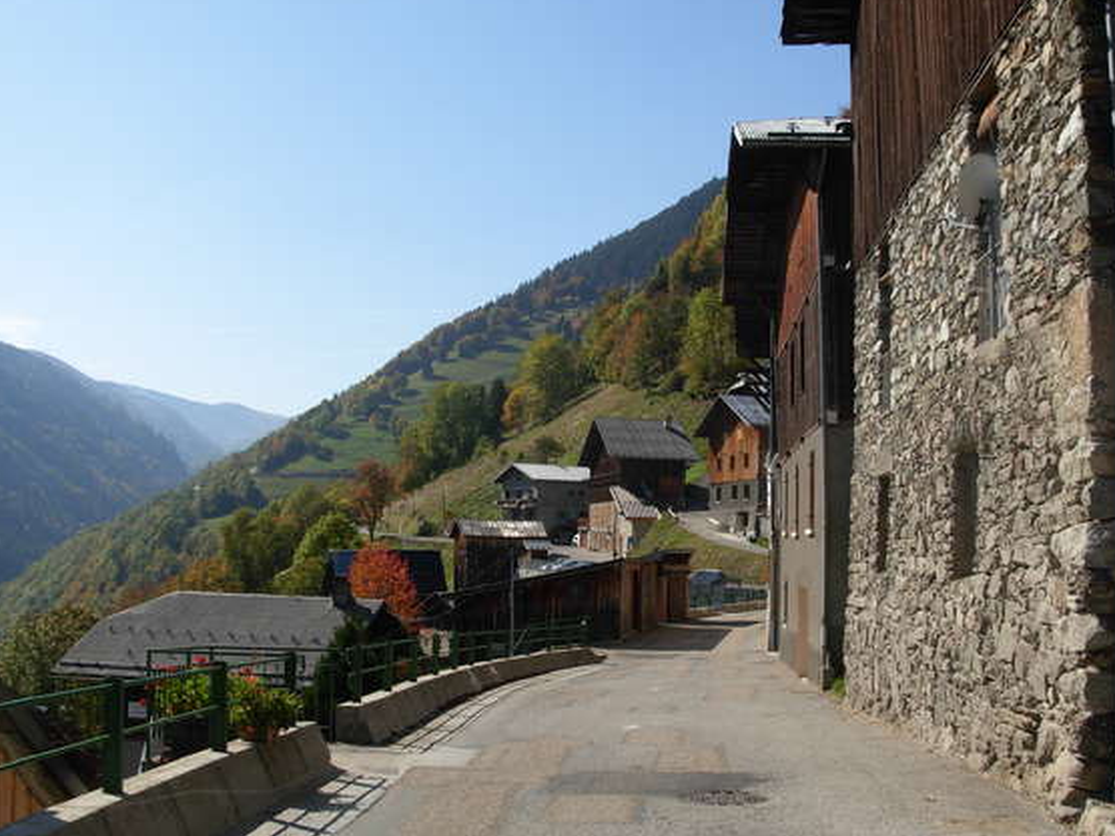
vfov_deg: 35.1
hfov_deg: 45.8
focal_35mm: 41
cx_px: 586
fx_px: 1321
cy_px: 439
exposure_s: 1/542
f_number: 4.9
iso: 79
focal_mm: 6.3
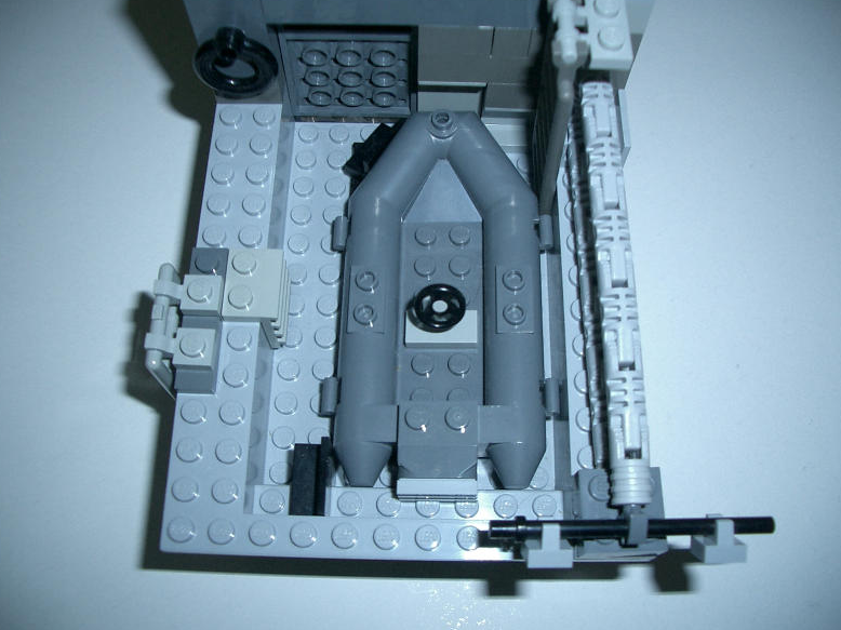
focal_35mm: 36
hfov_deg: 51.4
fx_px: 874
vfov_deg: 39.6
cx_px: 425
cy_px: 317
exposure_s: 1/40
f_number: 2.6
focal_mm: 5.8
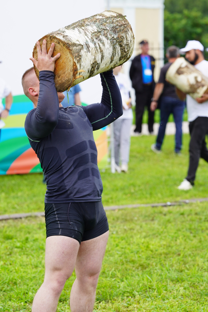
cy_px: 174
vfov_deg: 11.5
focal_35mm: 179
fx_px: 1551
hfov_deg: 7.7
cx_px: 81
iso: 100
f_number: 5
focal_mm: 135
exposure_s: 1/250
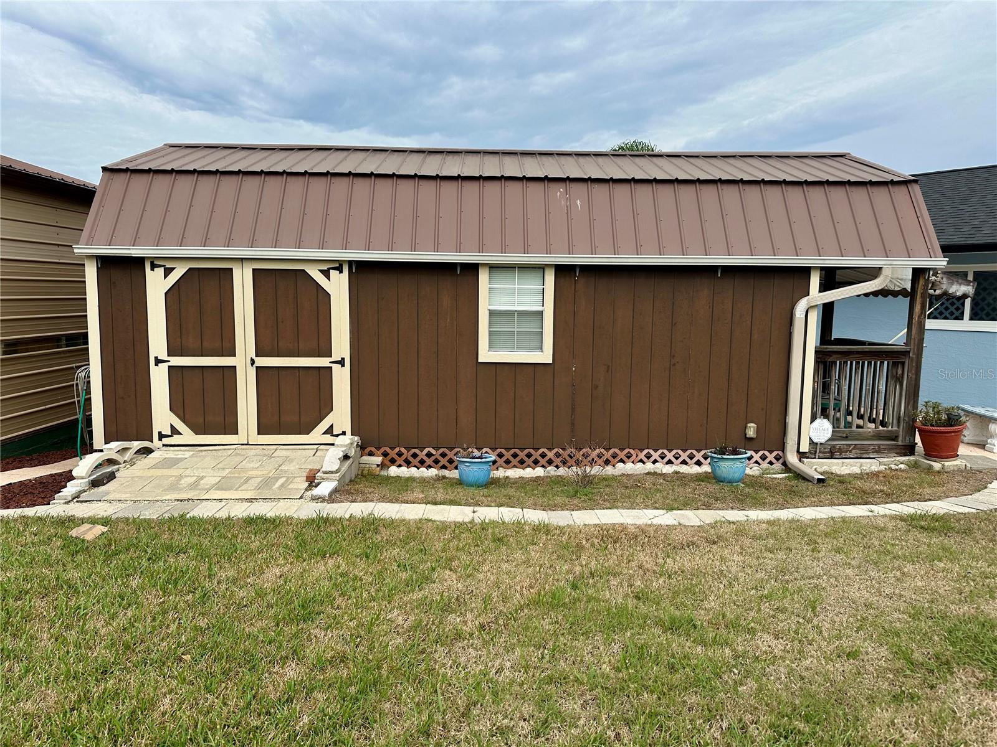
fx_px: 691
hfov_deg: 71.6
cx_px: 498
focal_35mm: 24
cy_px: 374
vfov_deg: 56.8
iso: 80
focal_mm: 6.86
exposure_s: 1/3472
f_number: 1.78
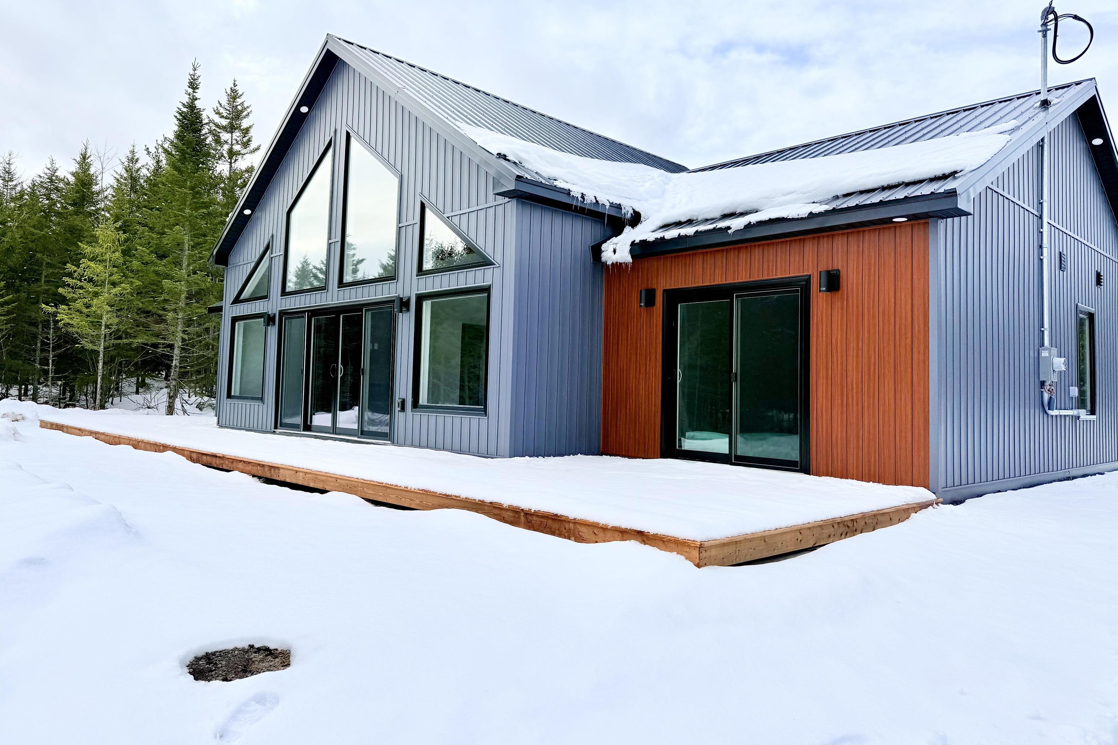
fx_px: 776
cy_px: 337
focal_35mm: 25
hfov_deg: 71.5
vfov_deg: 51.2
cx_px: 559
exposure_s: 1/7353
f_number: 1.78
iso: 80
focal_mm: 6.76
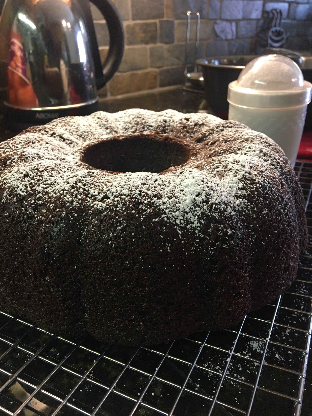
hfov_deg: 48.2
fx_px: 349
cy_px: 208
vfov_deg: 61.7
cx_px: 156
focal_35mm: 29
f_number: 2.2
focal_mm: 4.15
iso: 100
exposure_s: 1/30
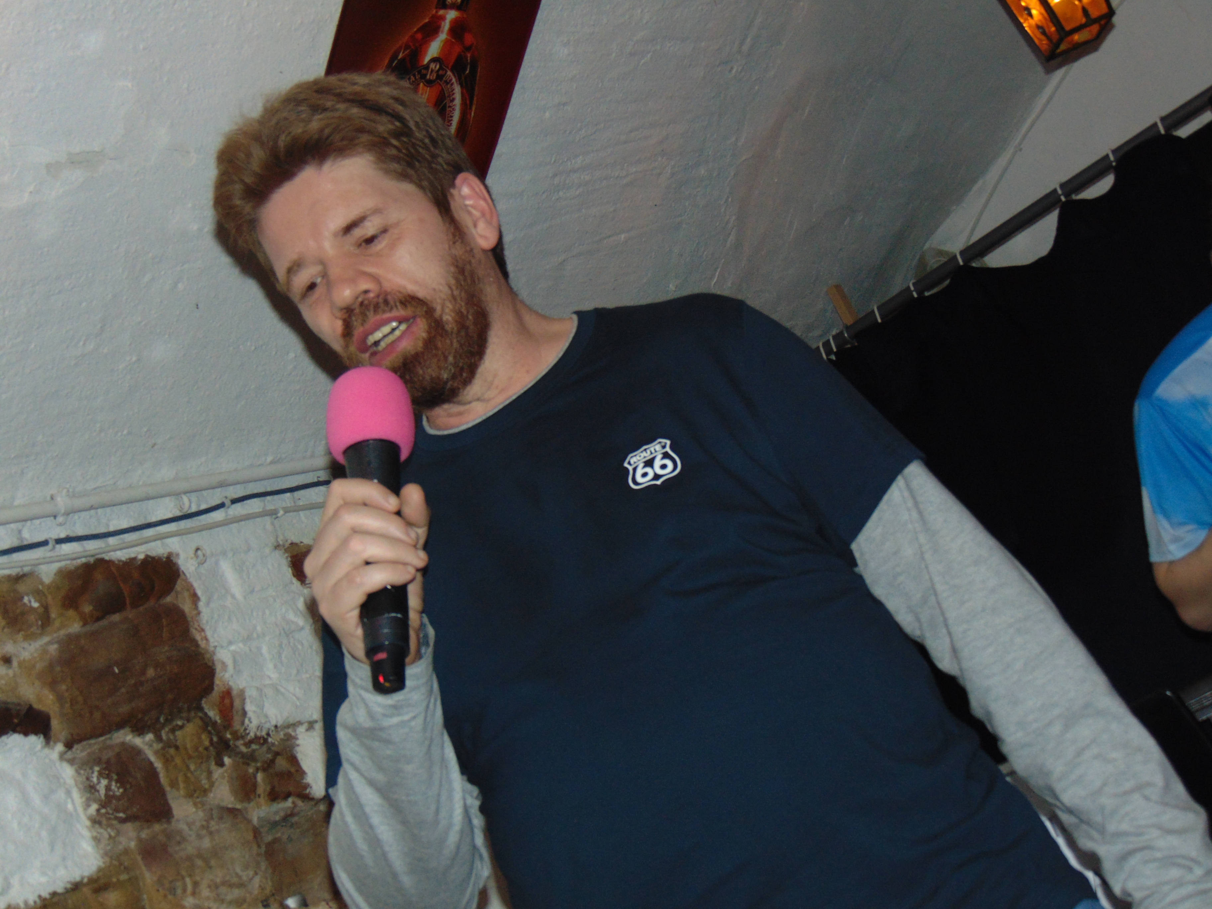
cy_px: 454
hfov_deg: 32.2
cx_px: 606
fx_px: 2101
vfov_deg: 24.4
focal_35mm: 60
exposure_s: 1/8
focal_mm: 10.8
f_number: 3.6
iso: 200
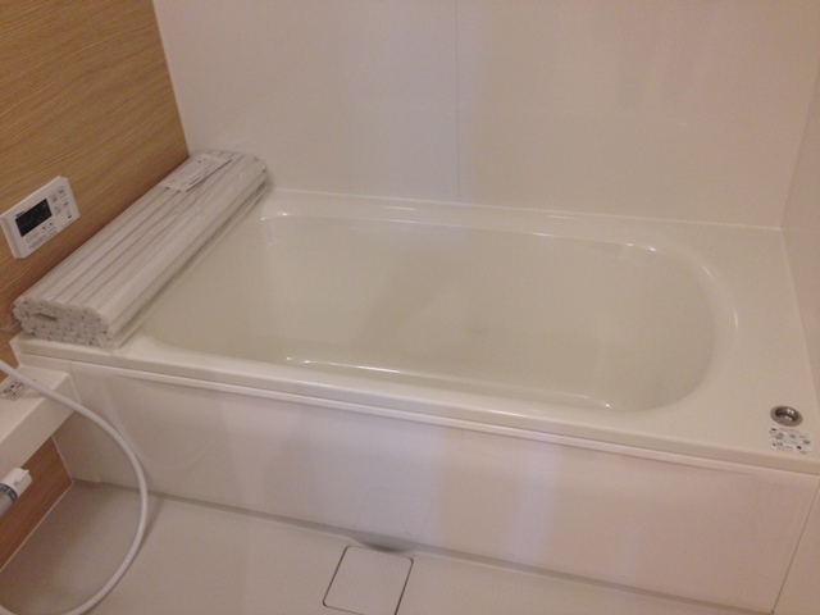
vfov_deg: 42.9
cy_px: 308
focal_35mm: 33
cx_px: 410
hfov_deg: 55.4
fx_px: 782
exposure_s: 1/20
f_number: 2.4
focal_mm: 4.12
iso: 100
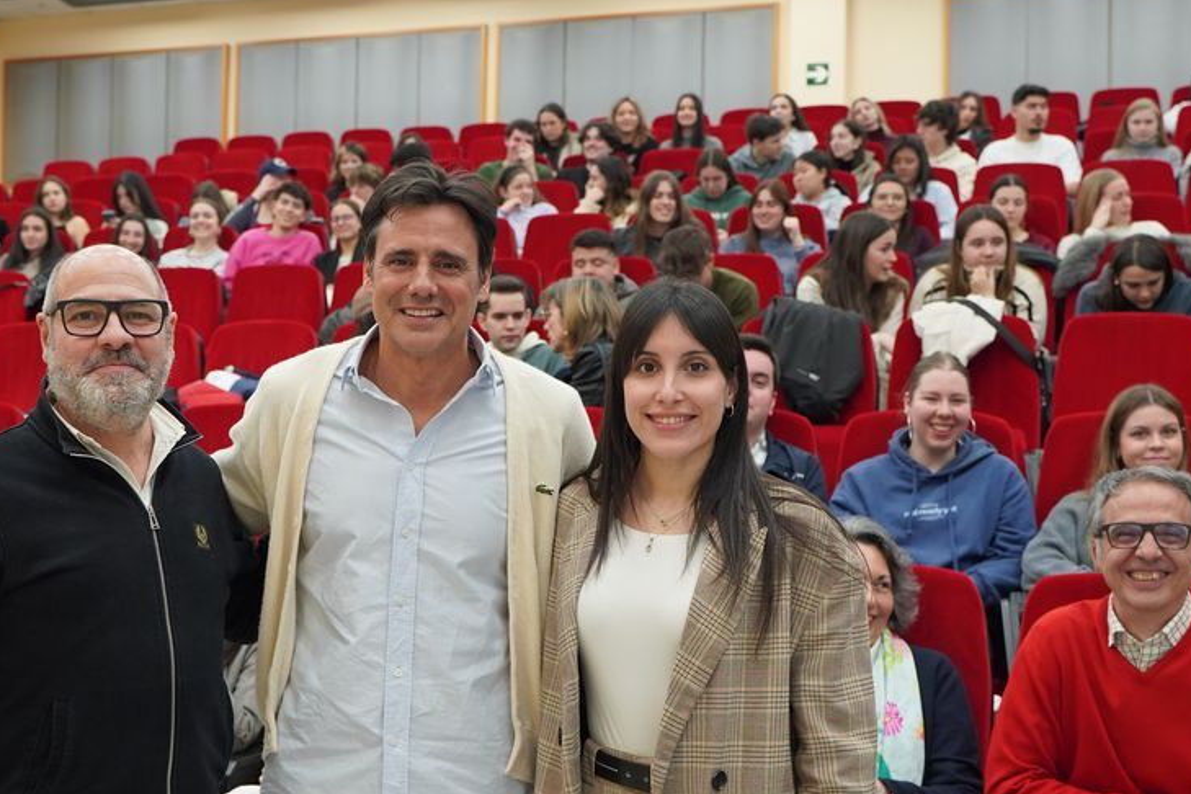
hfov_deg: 38.8
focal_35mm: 51
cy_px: 430
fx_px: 1687
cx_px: 493
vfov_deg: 26.5
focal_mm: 31
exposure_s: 1/160
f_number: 4
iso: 1250
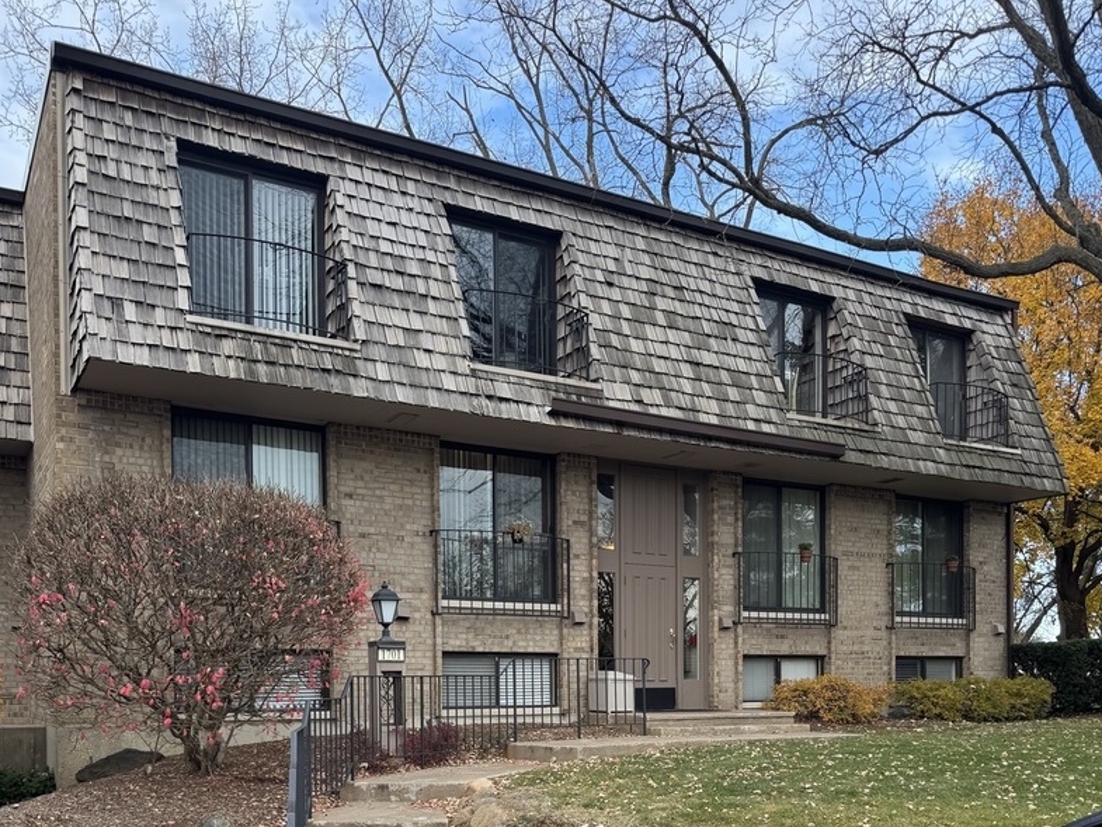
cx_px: 552
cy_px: 694
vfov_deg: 40.7
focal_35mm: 33
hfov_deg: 55.3
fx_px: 1051
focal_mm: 6.76
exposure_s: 1/428
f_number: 1.78
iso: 80
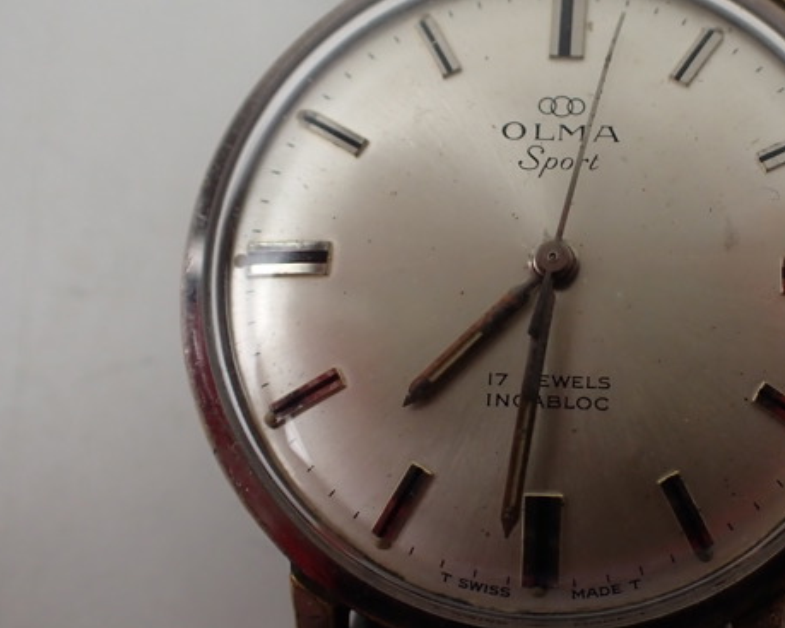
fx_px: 1185
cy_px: 322
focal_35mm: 51
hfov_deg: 35.6
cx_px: 617
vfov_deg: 29.7
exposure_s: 1/125
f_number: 2.3
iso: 200
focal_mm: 5.4
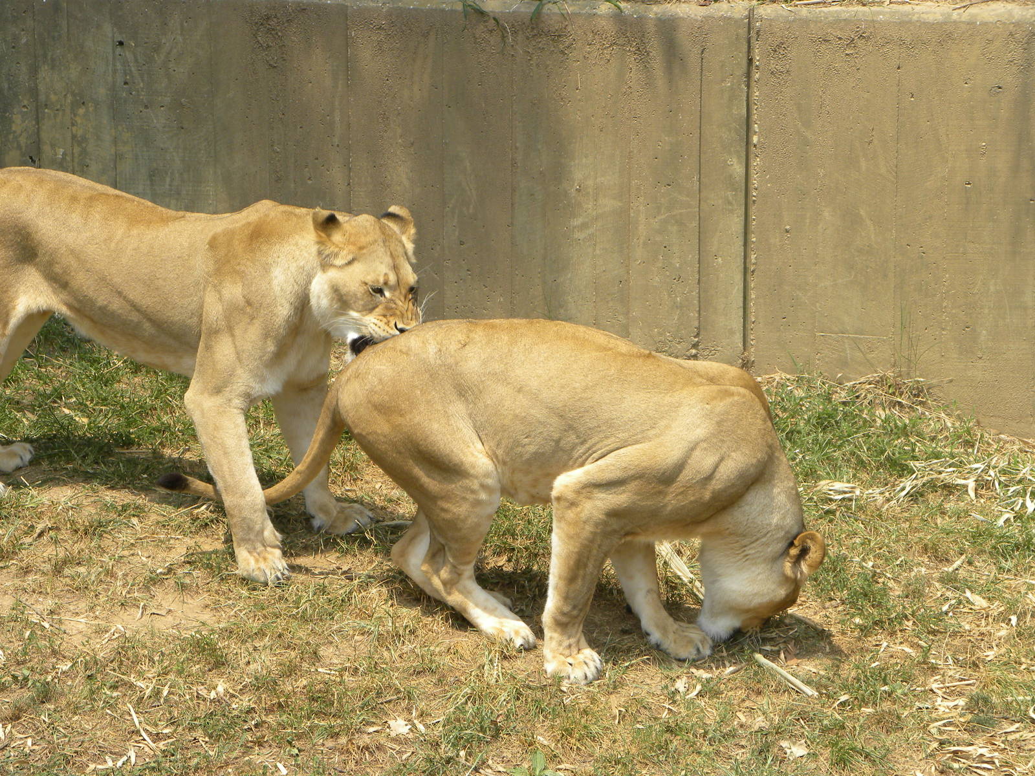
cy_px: 388
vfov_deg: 9.2
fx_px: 4844
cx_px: 518
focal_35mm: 162
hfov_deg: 12.2
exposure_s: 1/246
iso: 64
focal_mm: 28.8
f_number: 5
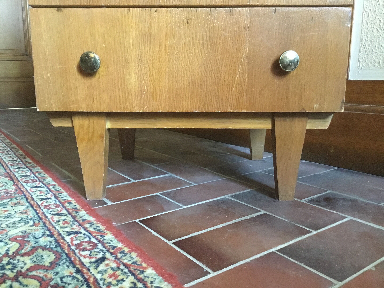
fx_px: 344
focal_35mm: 31
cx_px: 192
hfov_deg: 58.4
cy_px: 144
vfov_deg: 45.4
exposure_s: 1/17
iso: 500
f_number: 2.4
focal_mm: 3.3
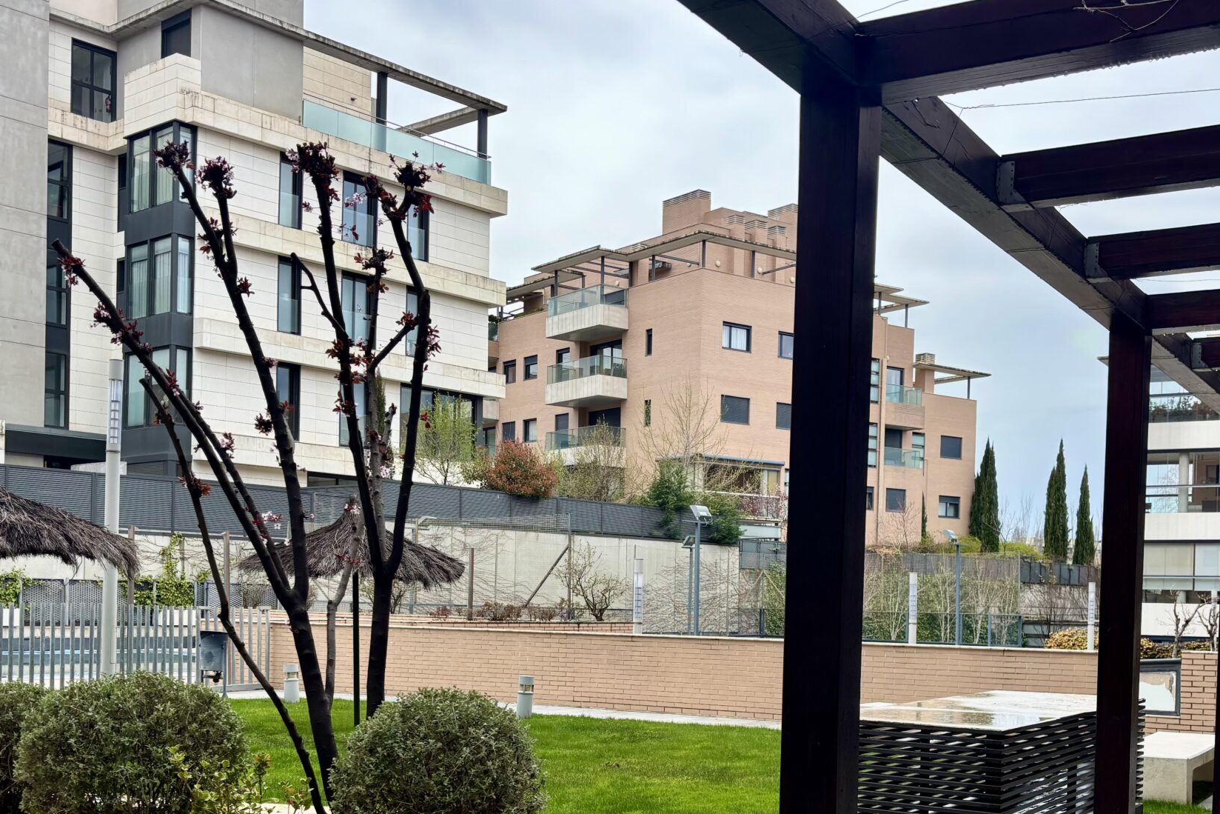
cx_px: 666
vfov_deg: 31.3
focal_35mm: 42
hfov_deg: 46.3
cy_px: 611
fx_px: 1423
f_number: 1.6
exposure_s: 1/327
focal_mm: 5.96
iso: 50
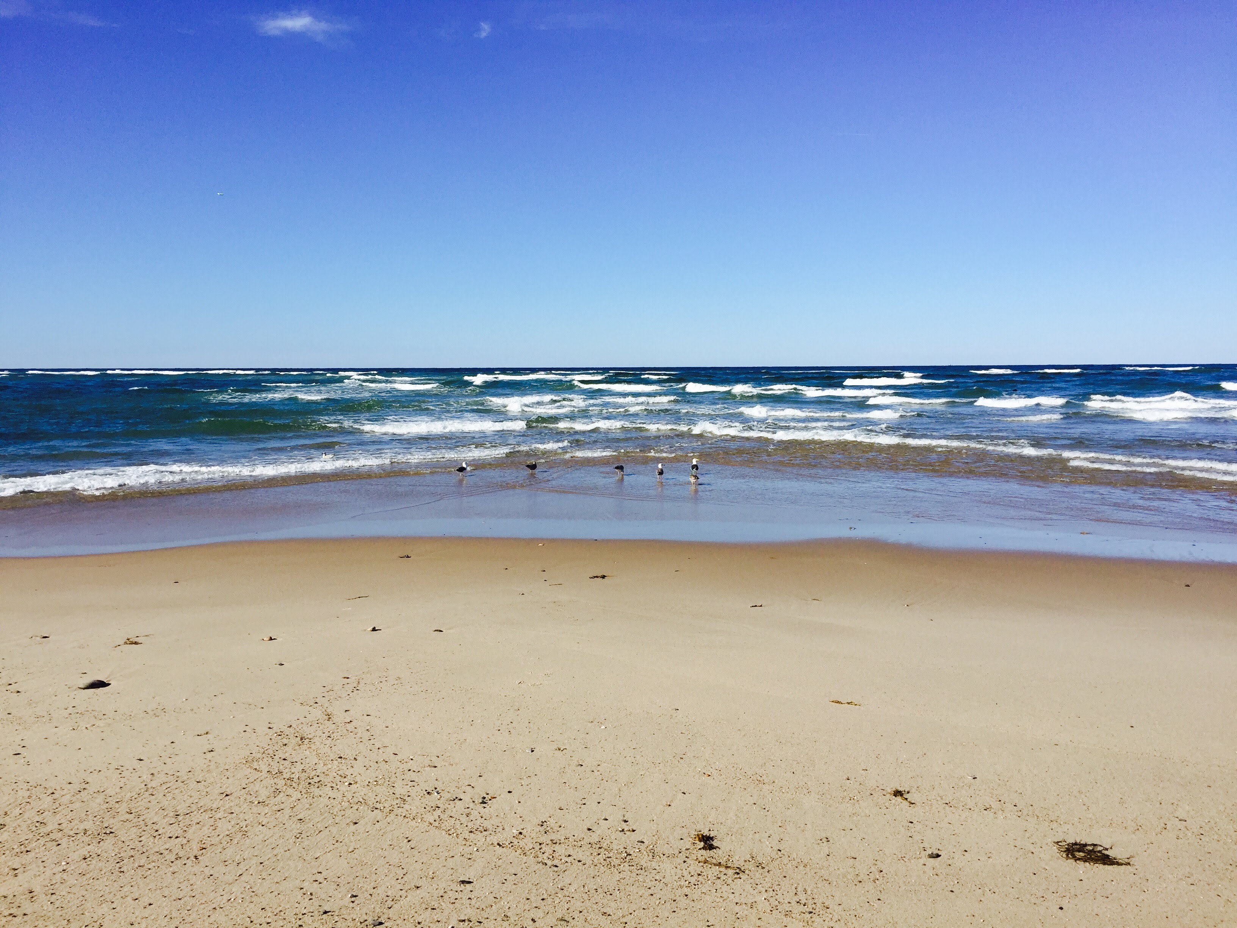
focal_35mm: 29
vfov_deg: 48.2
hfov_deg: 61.7
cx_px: 618
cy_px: 464
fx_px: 1036
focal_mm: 4.15
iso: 32
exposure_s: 1/3300
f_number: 2.2
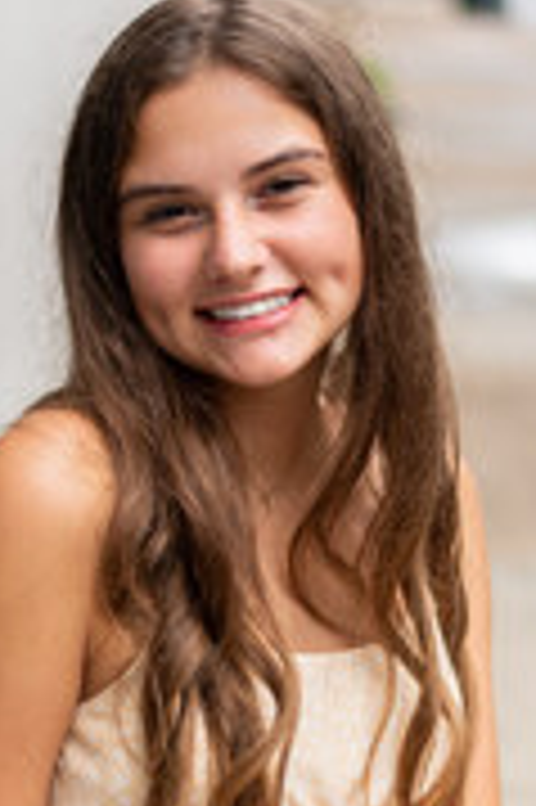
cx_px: 198
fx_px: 3132
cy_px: 572
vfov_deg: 14.6
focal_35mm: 140
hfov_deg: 9.8
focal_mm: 50
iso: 400
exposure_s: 1/2000
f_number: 1.8
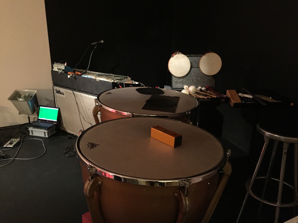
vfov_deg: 48.2
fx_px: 250
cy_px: 112
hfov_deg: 61.7
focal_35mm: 29
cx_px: 149
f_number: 2.2
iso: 800
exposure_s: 1/17
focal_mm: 4.15
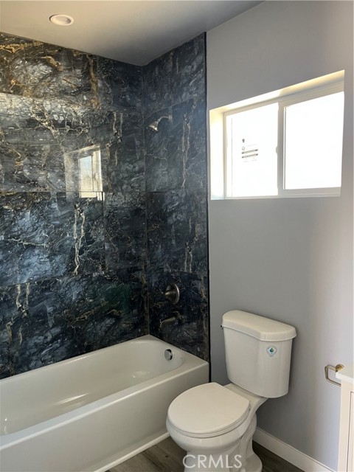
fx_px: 355
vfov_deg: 67.3
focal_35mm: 26
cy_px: 236
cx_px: 177
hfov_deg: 53.1
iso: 160
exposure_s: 1/60
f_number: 1.6
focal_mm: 5.1
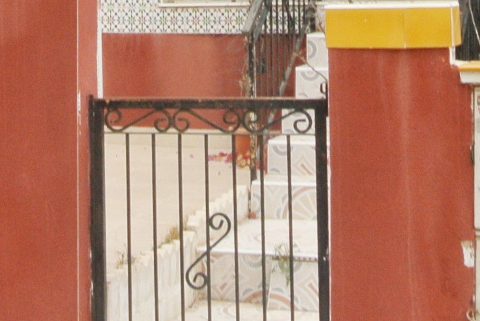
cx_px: 199
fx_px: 1495
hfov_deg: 18.2
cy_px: -177
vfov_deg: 11.7
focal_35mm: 112
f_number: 11
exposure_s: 1/60
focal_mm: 10
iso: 200
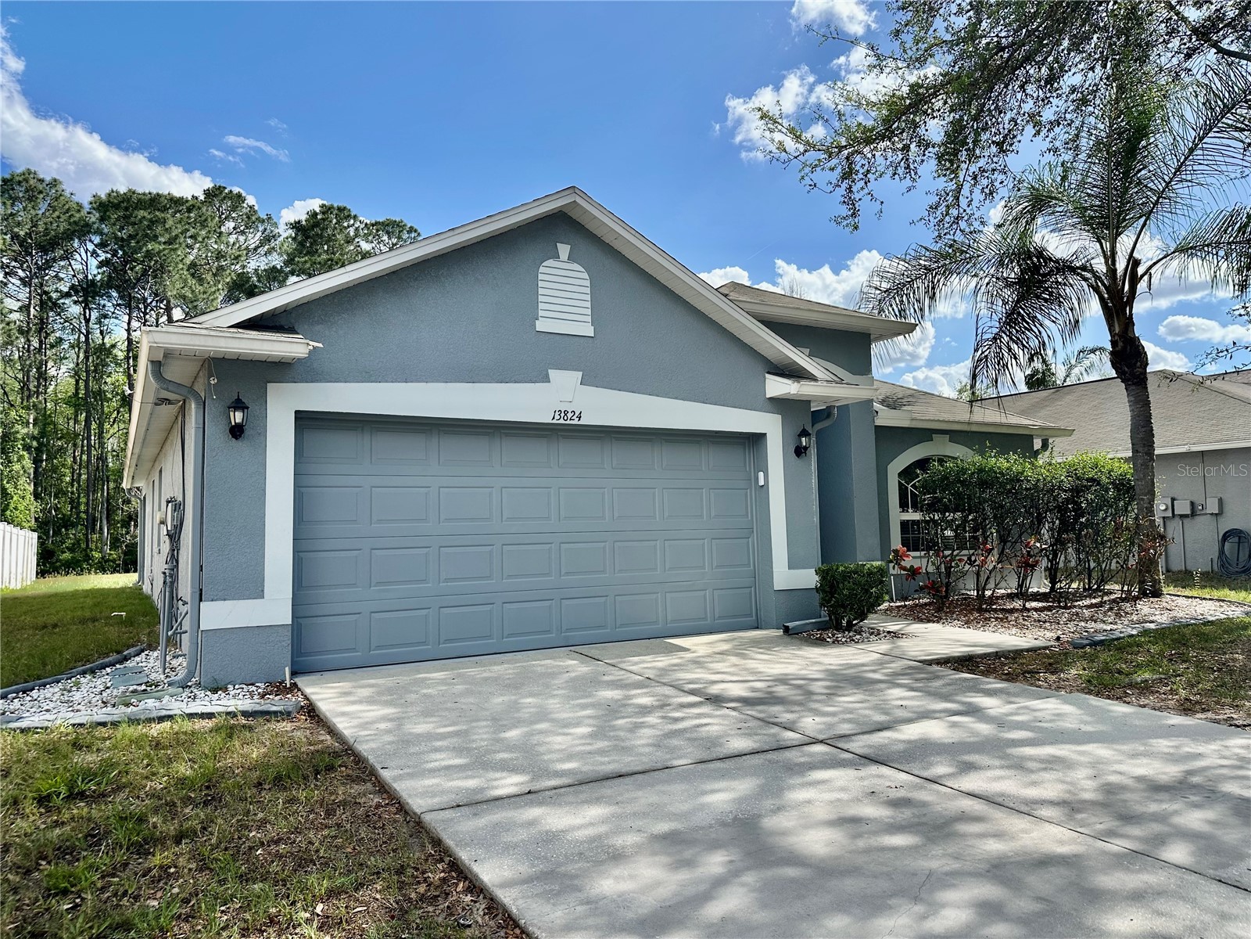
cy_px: 470
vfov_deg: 56.8
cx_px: 626
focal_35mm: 24
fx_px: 867
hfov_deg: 71.6
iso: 80
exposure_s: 1/3597
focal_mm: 6.86
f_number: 1.78
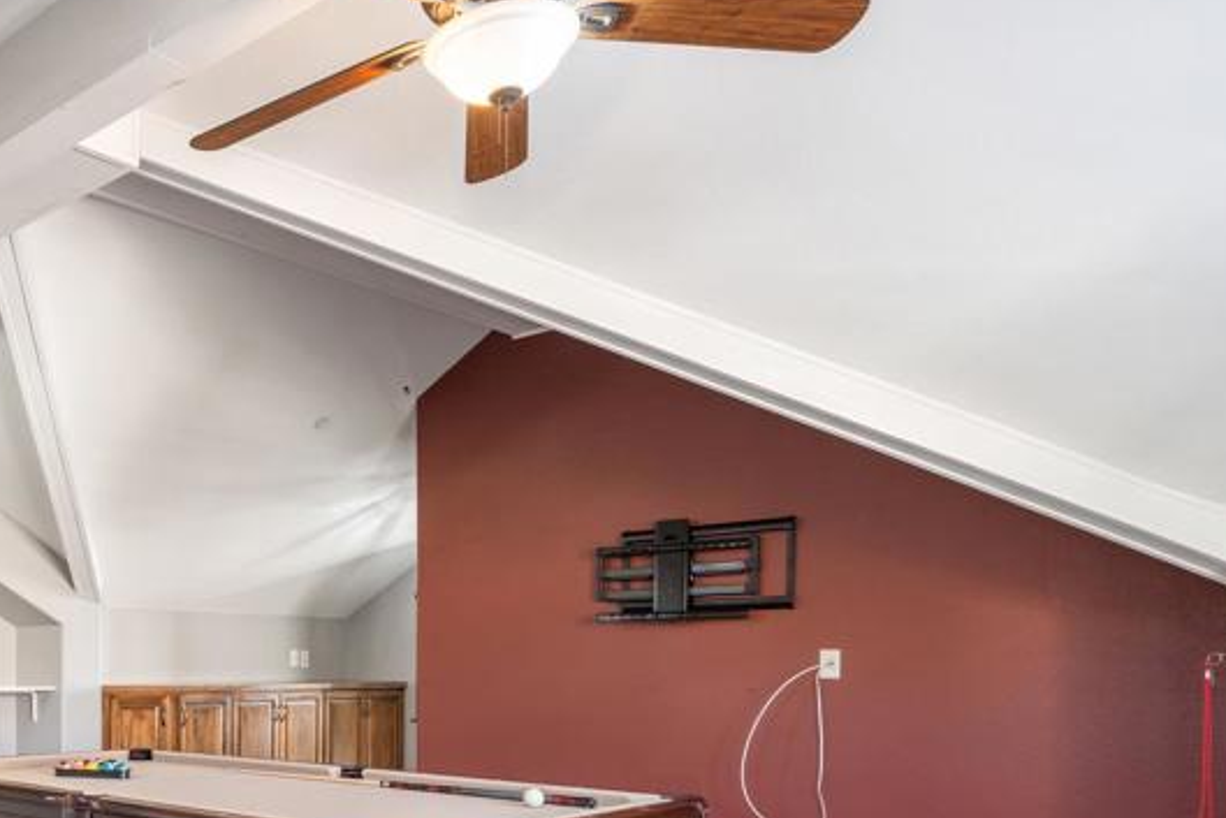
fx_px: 1115
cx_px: 74
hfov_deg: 49.7
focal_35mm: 33
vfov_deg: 38.4
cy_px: 682
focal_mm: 16.9
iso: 320
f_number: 9
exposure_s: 1/1.25
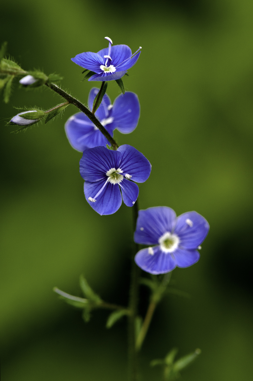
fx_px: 1665
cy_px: 190
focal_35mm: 158
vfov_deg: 13.1
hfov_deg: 8.7
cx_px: 126
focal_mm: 105
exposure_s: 1/200
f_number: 13
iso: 500
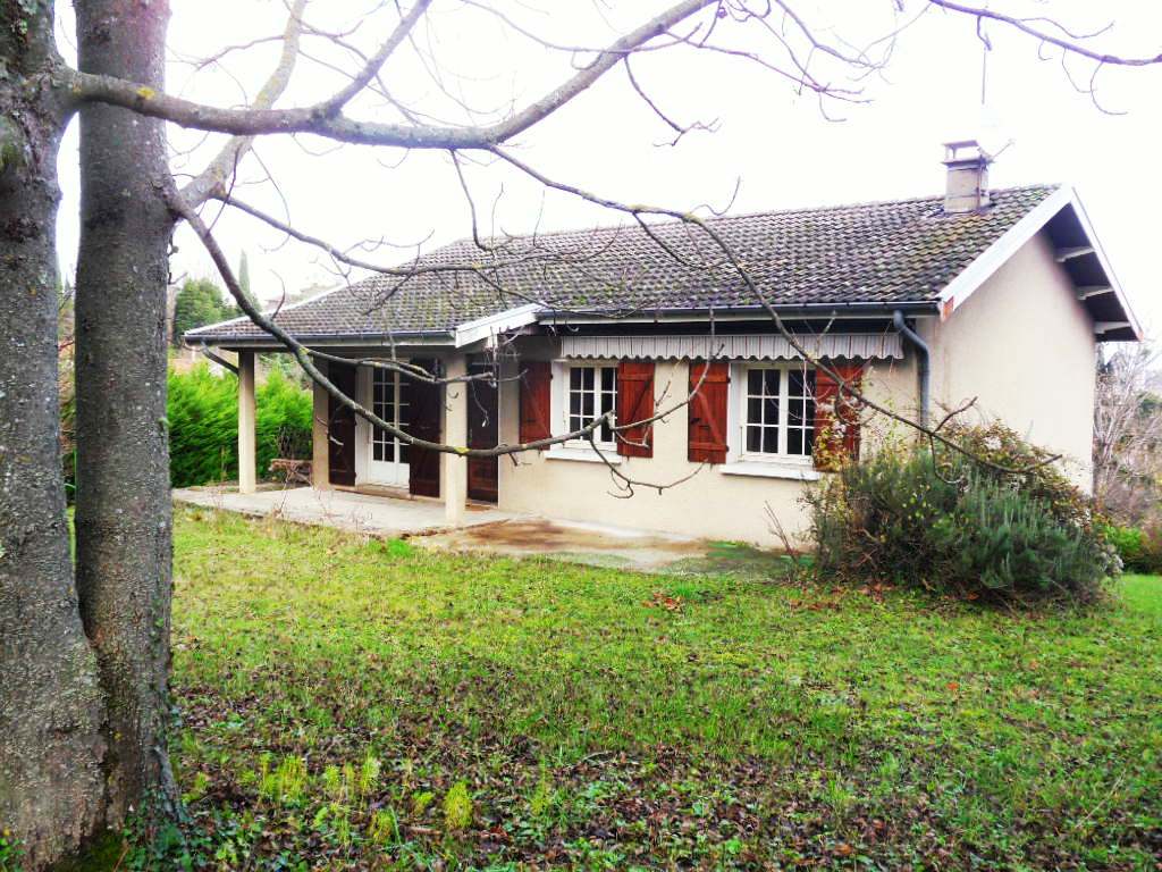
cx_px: 581
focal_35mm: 32
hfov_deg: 56.8
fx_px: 1074
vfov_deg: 44.2
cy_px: 436
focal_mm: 5.6
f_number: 8.2
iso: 100
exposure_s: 1/30
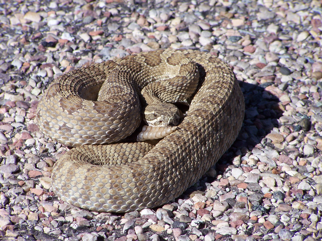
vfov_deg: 3.9
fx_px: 3535
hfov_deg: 5.2
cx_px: 161
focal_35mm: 380
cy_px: 120
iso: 80
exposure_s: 1/800
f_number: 5
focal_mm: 63
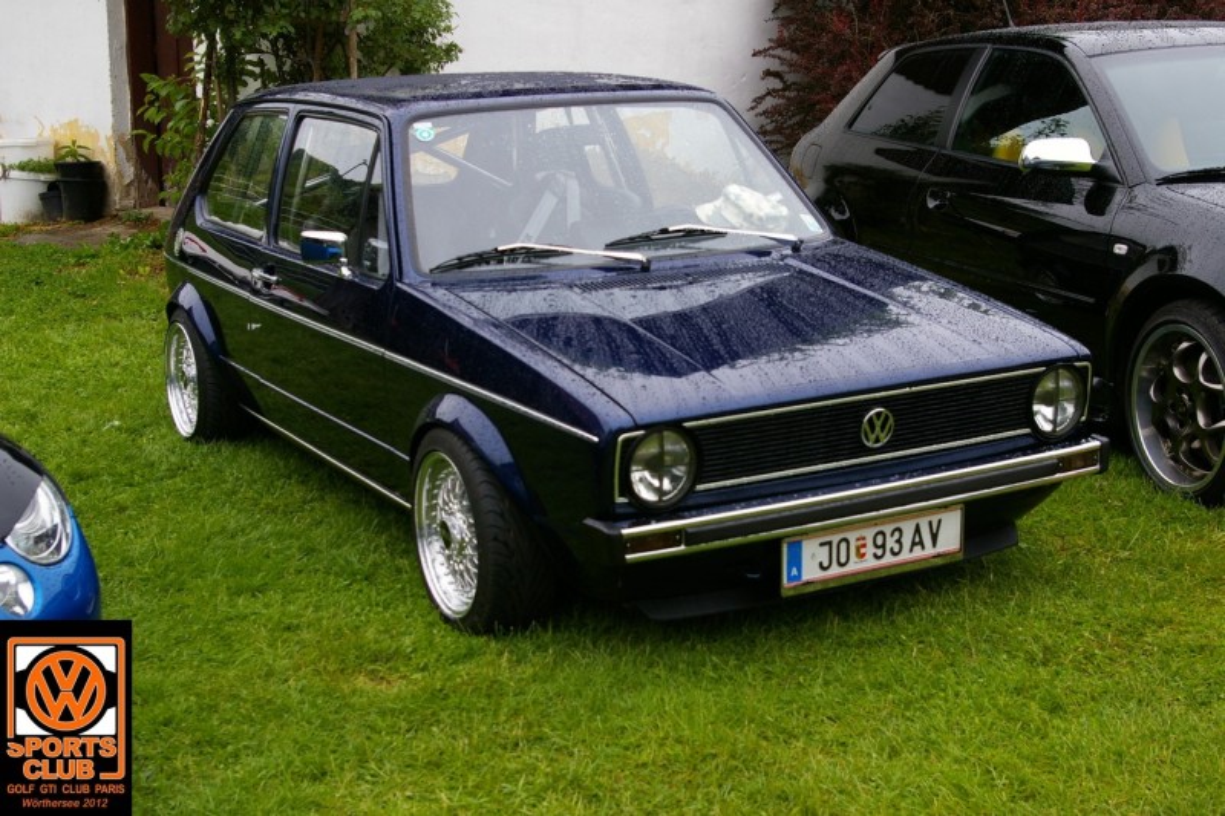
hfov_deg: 37.9
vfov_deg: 25.7
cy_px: 408
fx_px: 1786
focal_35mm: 52
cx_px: 612
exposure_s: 1/90
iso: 200
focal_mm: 35
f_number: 6.7
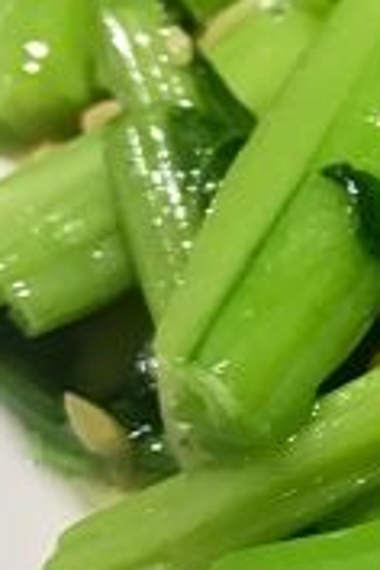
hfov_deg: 10.7
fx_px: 1821
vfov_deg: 17.8
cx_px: 807
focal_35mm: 115
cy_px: 196
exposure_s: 1/33
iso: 32
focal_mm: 3.99
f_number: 1.8
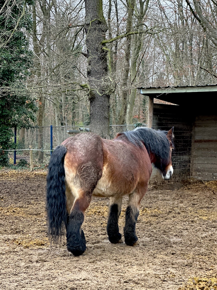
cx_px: 108
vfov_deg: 25.3
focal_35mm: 77
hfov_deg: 19.1
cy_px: 145
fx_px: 643
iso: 200
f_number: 2.8
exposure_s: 1/121
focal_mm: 9
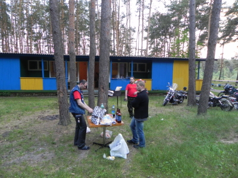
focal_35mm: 26
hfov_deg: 67.3
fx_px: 179
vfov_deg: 53.1
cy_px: 89
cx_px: 119
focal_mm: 4.6
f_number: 2.8
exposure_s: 1/70.1
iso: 400
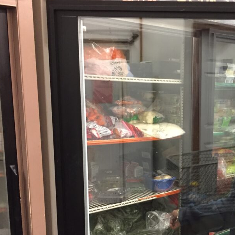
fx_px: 392
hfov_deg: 31.8
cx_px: 211
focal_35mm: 51
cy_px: 163
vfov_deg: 33.0
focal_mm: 4.15
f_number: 2.2
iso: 200
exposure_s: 1/30
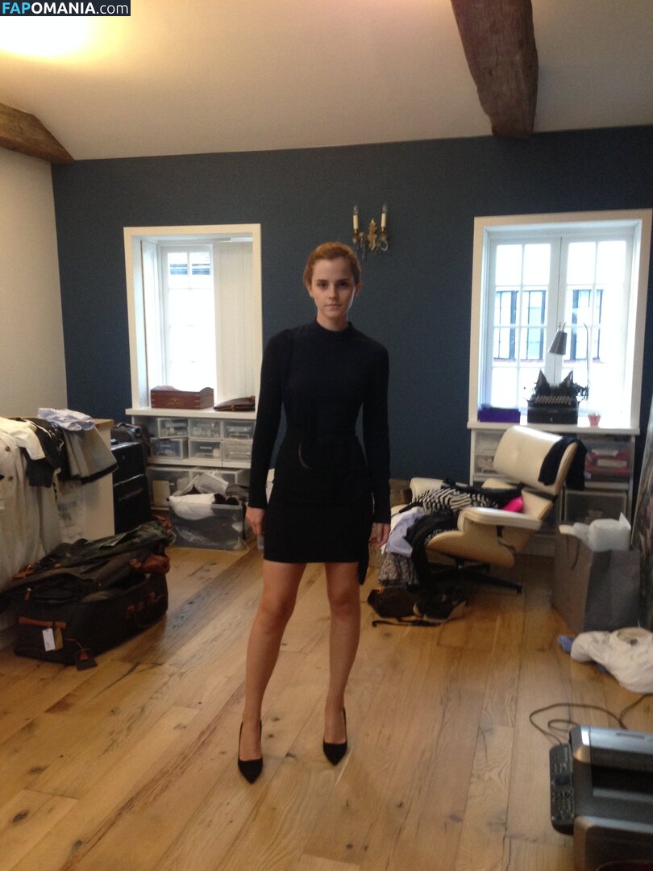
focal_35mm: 33
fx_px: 830
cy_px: 436
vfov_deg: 55.4
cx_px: 326
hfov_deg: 42.9
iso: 200
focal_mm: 4.12
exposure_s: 1/20
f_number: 2.4
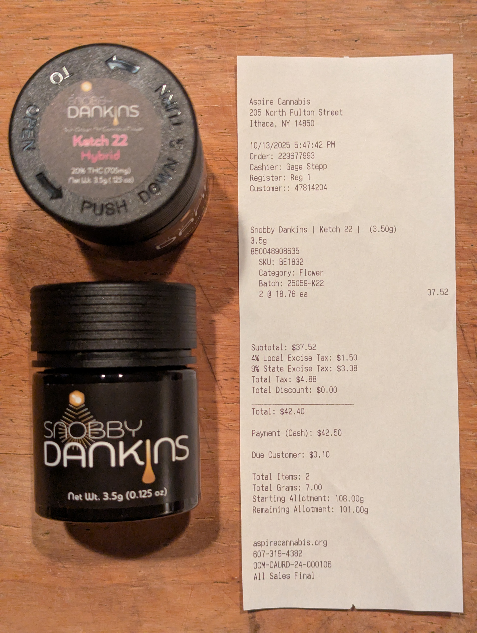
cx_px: 238
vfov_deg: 39.6
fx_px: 880
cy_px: 316
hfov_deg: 30.3
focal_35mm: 48
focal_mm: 6.81
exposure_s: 1/60
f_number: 1.85
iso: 917
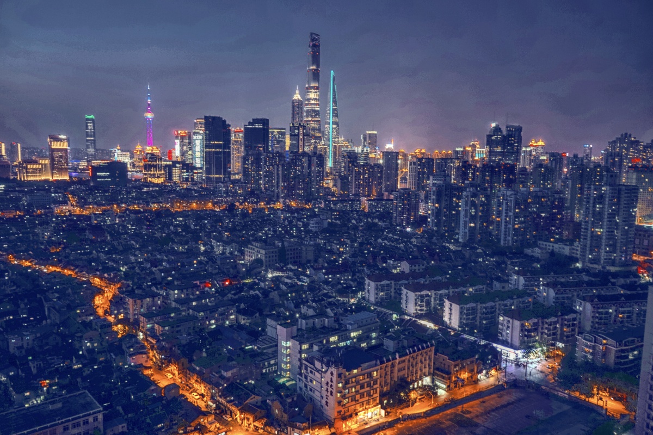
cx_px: 326
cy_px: 218
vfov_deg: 46.4
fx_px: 508
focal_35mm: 28
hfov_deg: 65.5
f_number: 7.1
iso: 100
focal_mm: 28
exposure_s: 1.6
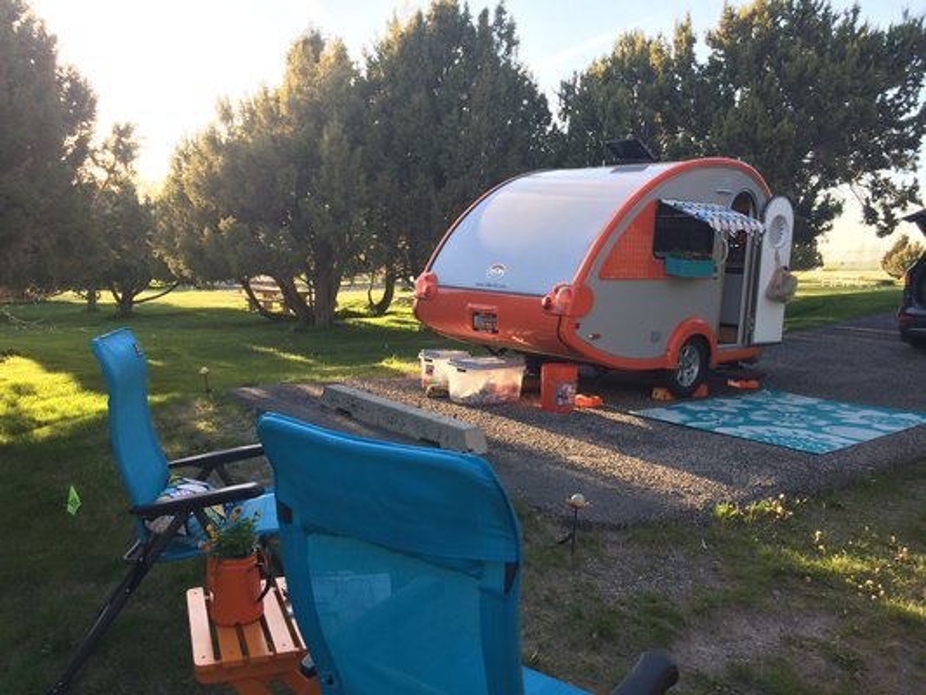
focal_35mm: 29
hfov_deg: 61.6
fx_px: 776
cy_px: 348
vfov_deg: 48.2
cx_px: 463
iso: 32
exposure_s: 1/206
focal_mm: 4.15
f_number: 2.2
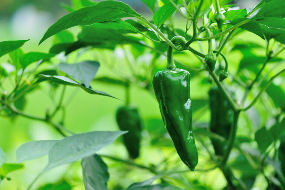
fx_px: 831
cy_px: 95
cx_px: 142
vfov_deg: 13.0
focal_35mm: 105
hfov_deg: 19.5
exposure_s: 1/400
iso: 200
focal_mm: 105
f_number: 3
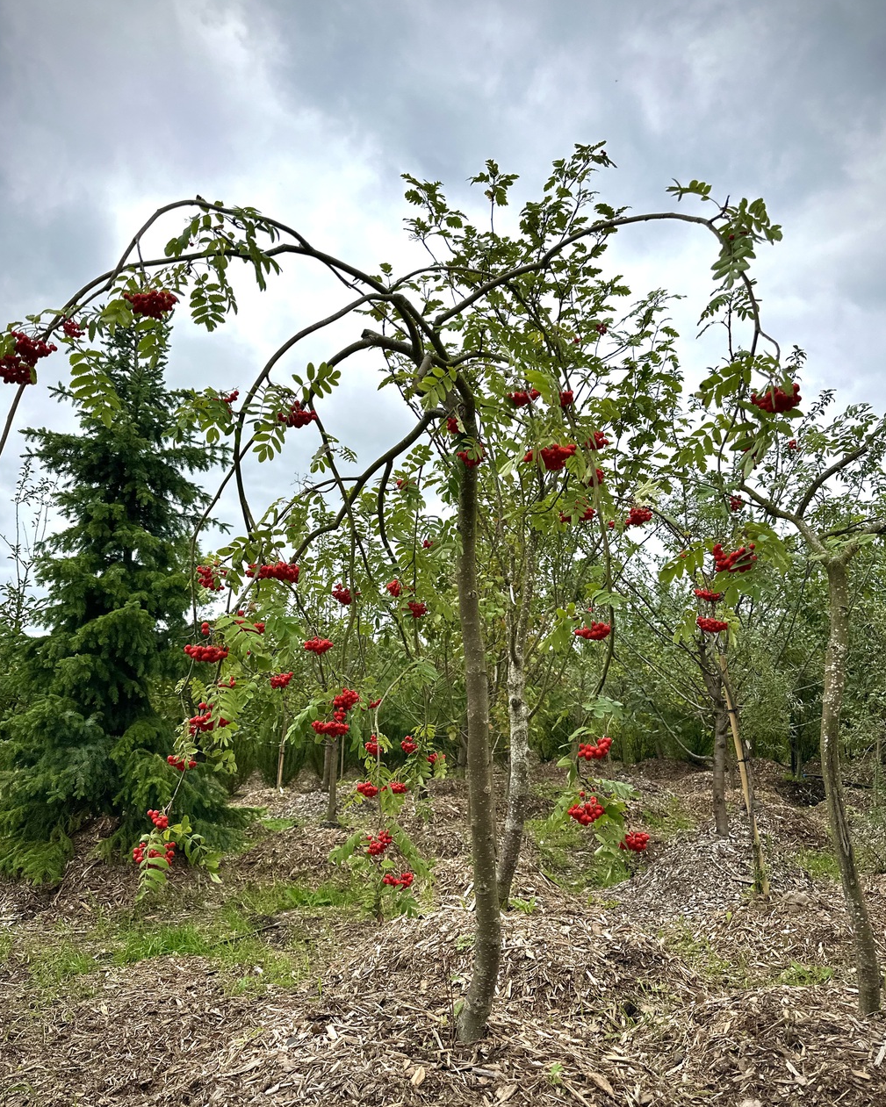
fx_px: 852
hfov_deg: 54.9
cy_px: 602
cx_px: 453
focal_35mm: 26
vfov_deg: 65.9
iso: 80
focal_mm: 6.86
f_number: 1.78
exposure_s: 1/2299
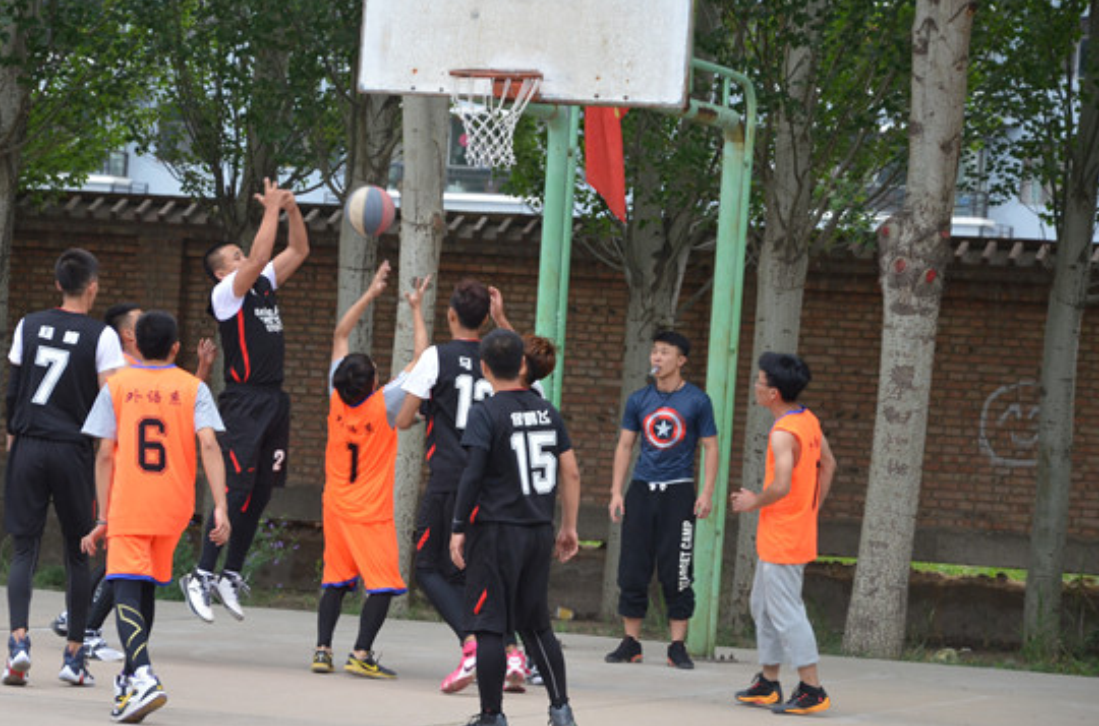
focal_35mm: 170
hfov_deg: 12.1
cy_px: 367
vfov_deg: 8.0
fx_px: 5176
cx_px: 500
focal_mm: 98
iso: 800
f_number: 5.6
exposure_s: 1/200
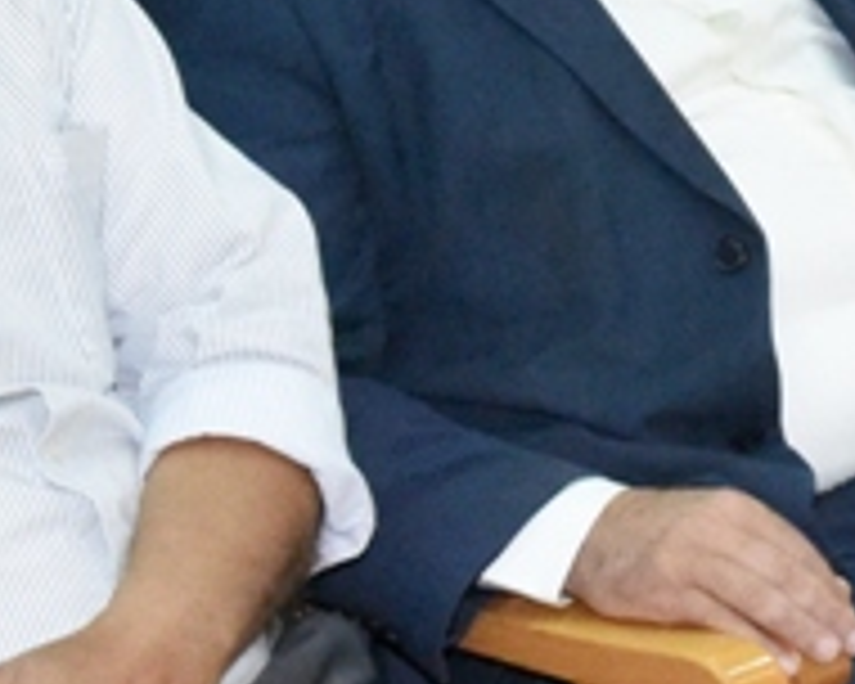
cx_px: 824
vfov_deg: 8.7
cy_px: 52
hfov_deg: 10.8
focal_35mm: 177
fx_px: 4479
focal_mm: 35
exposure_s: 1/250
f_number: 13
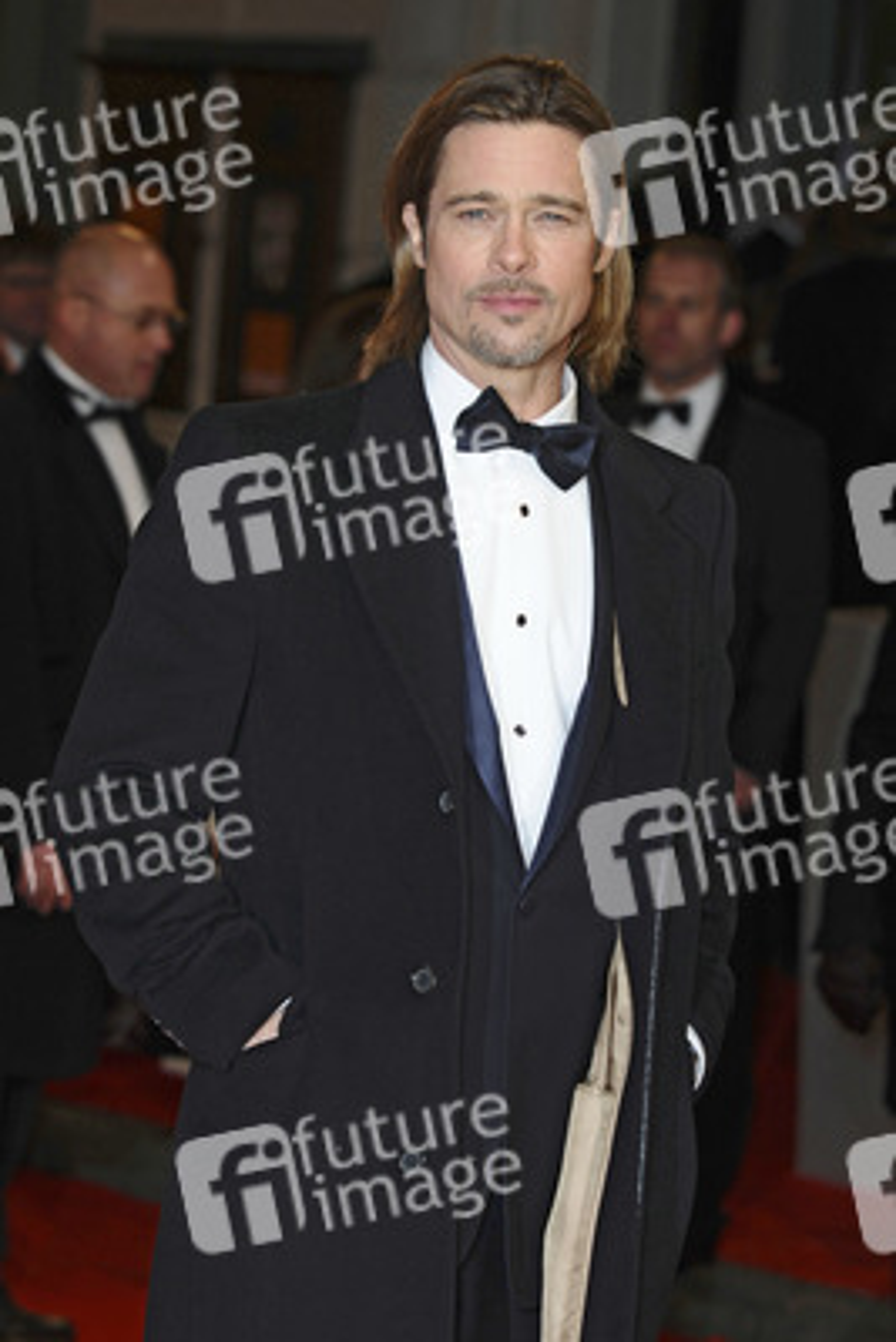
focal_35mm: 138
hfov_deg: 9.9
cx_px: 448
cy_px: 671
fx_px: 5147
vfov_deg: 14.9
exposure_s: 1/200
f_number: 4.5
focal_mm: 92
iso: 320
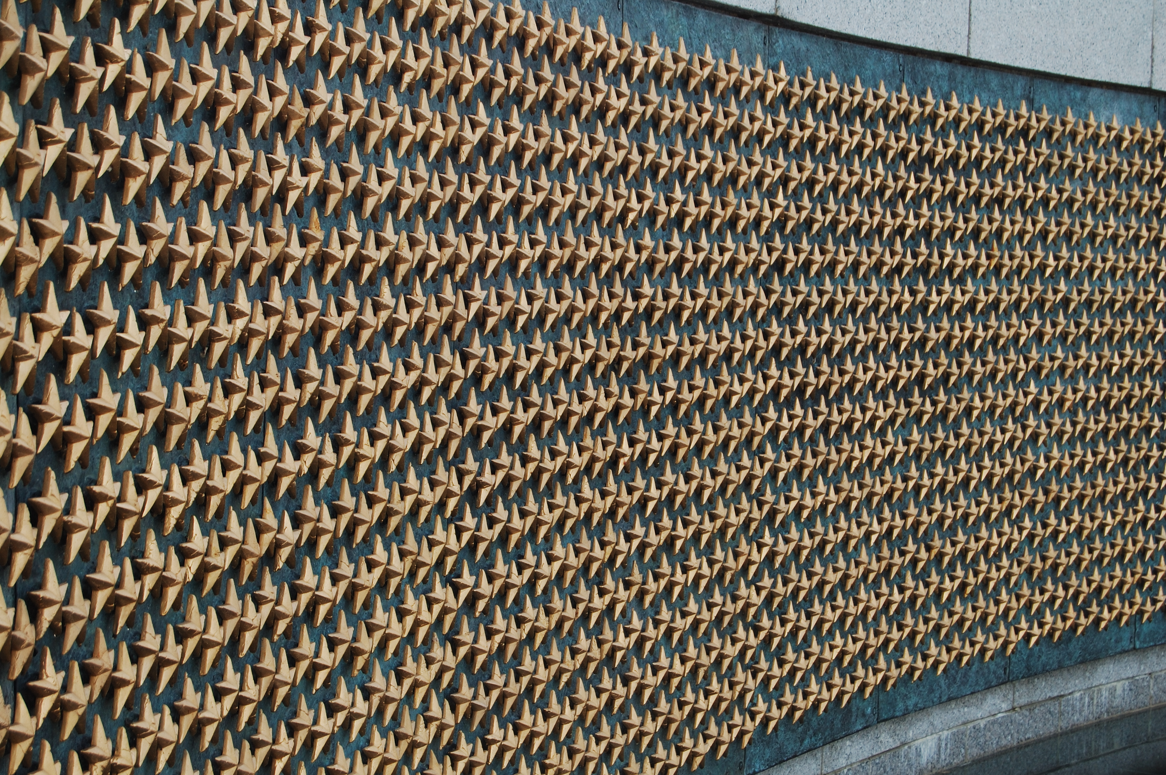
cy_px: 388
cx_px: 583
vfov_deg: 16.5
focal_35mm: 82
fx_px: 2670
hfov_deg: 24.6
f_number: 7.1
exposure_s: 1/200
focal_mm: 55
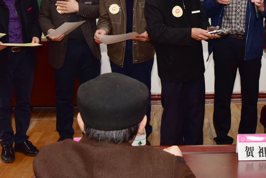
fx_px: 480
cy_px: -15
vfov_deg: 20.0
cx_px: 183
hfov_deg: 30.7
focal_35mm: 65
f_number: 5
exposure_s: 1/160
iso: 800
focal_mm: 29
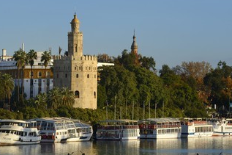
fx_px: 1623
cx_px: 132
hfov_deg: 8.2
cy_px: 81
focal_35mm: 252
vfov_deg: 5.4
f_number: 14
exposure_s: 1/200
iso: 200
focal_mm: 190
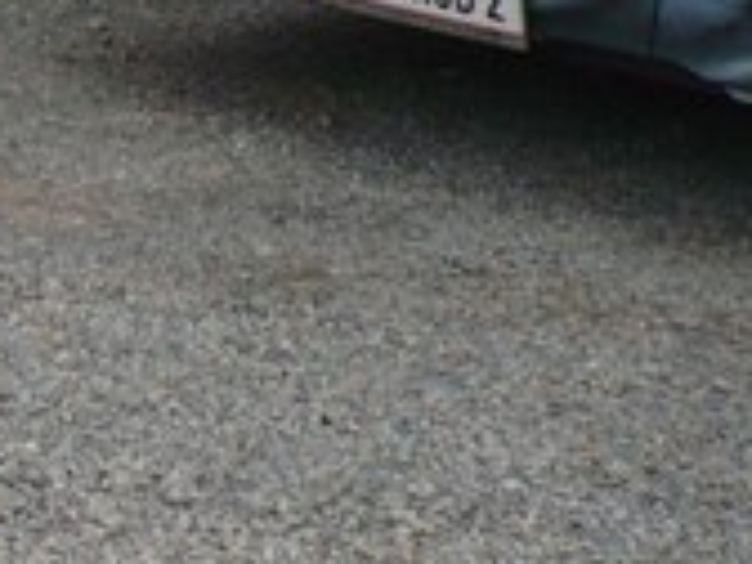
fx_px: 3715
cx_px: -922
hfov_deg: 10.3
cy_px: -770
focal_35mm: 171
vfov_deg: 8.0
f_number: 2.9
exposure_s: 1/320
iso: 100
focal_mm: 6
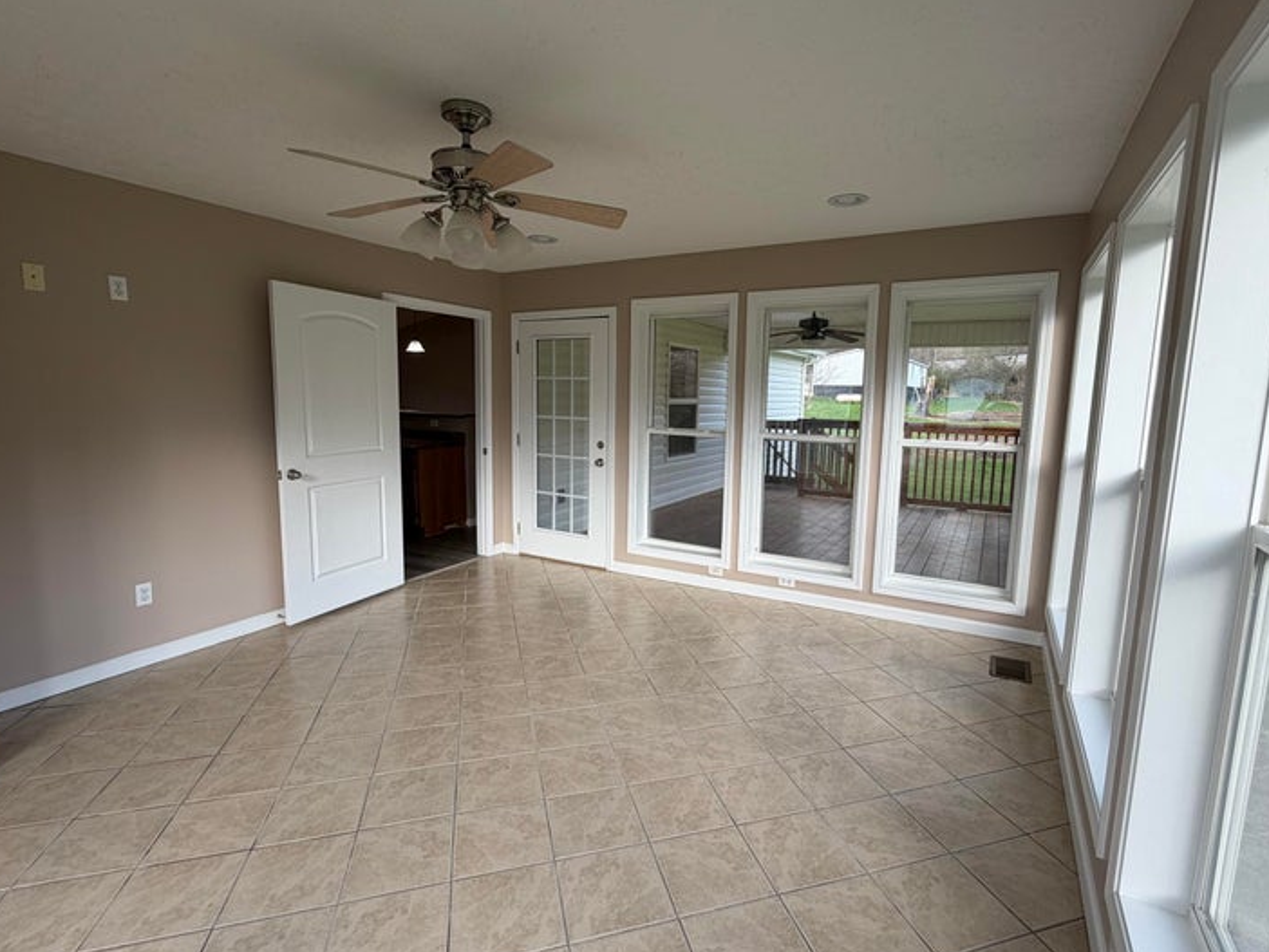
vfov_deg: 74.8
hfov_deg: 91.0
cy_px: 470
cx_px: 661
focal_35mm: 17
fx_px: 623
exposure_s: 1/142
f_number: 2.2
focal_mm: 2.22
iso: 40
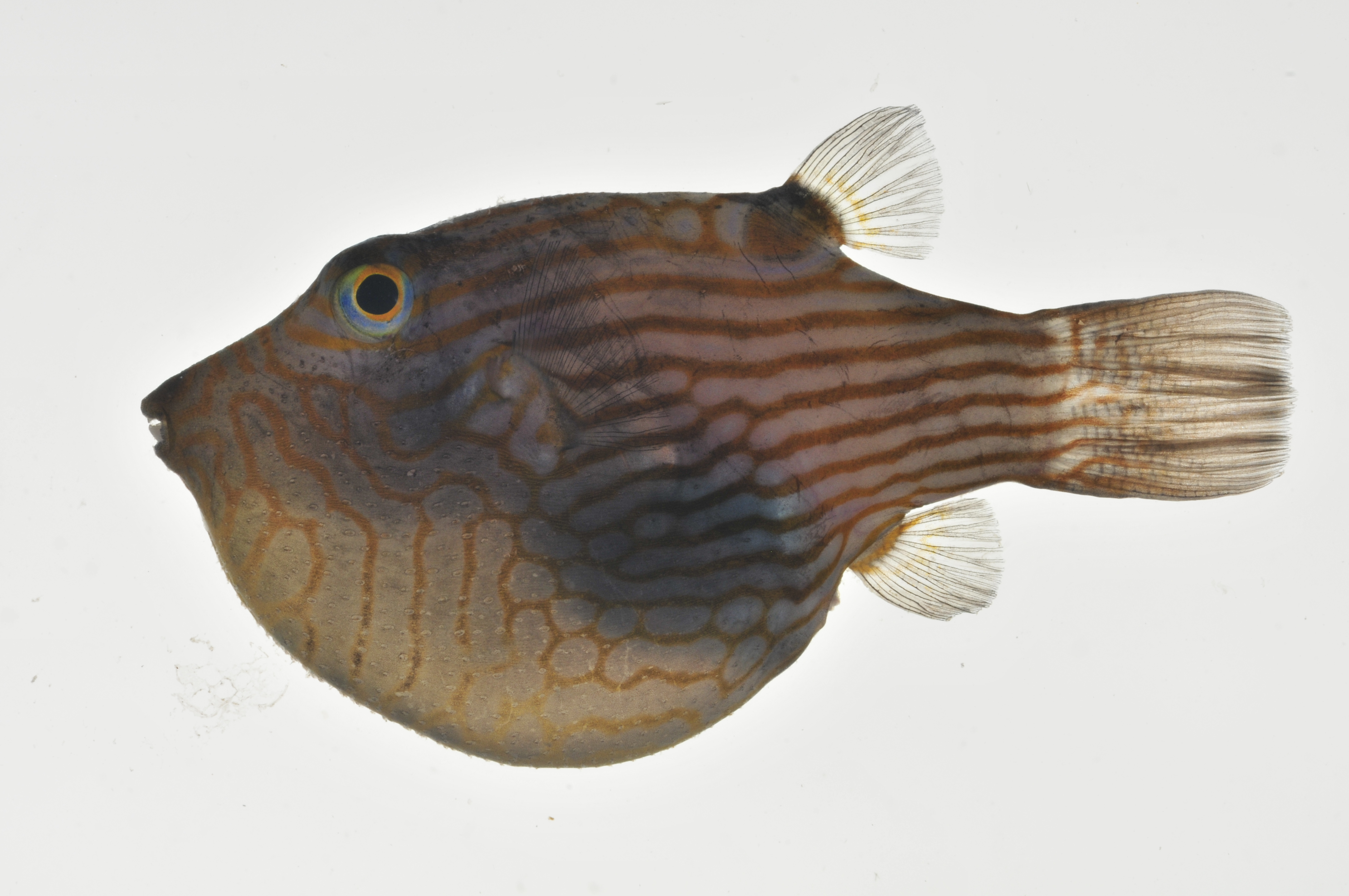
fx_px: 5895
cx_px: 674
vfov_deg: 8.7
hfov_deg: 13.1
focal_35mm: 158
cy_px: 448
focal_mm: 105
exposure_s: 1/60
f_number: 22
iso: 200
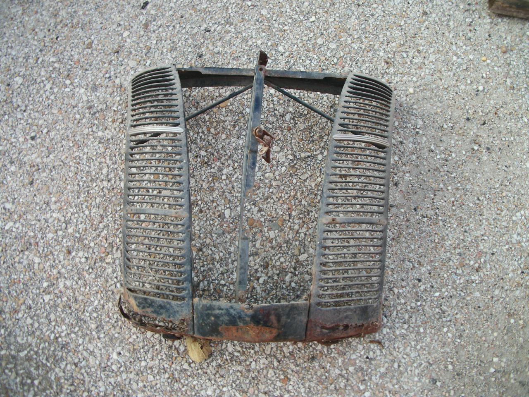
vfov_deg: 44.2
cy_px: 198
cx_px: 264
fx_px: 489
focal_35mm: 32
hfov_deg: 56.8
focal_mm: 5.7
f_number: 2.9
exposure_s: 1/100
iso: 80
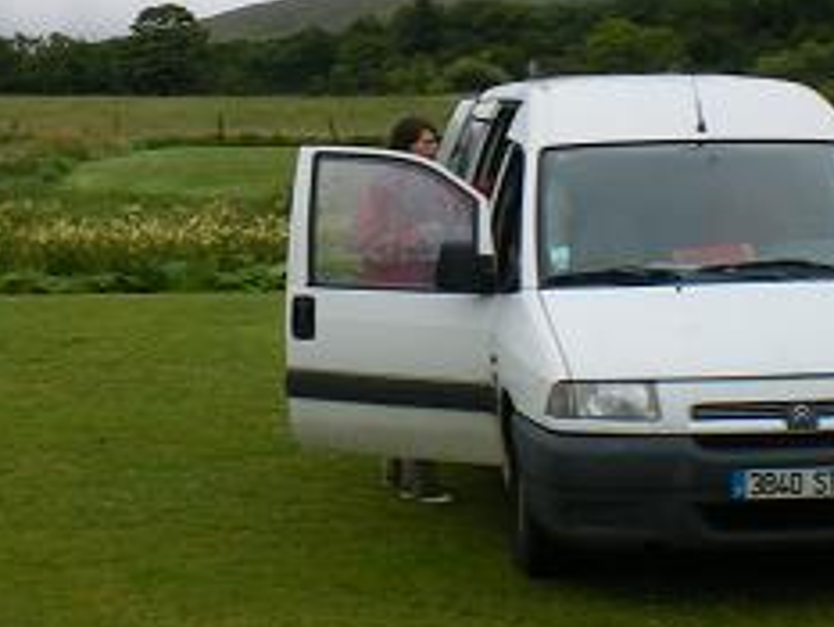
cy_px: 150
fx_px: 2073
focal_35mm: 86
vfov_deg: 17.1
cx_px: 272
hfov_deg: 22.6
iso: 64
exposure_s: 1/250
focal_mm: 6.3
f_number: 4.6
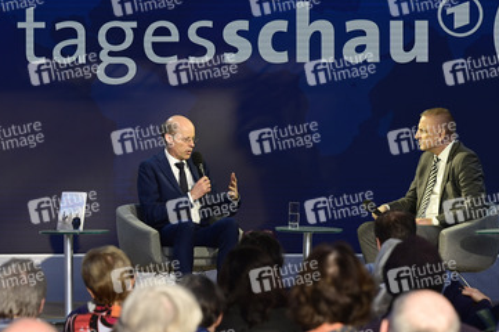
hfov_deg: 11.8
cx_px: 303
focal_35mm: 175
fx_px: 2423
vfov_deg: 7.8
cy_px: 173
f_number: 5.6
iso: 200
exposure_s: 1/250
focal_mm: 140
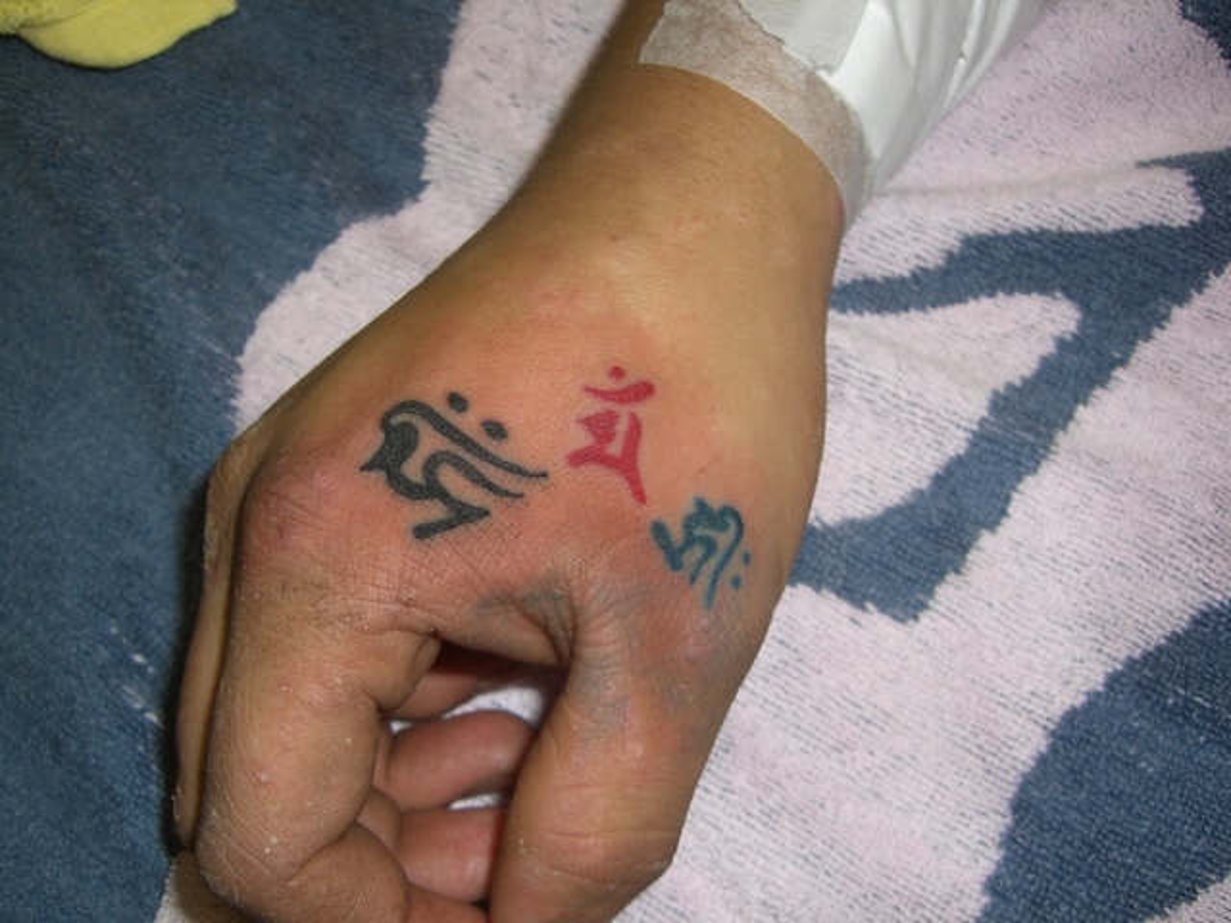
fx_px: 1351
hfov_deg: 49.0
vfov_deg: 37.7
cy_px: 462
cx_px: 616
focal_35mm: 38
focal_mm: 6.2
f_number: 2.7
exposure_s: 1/60
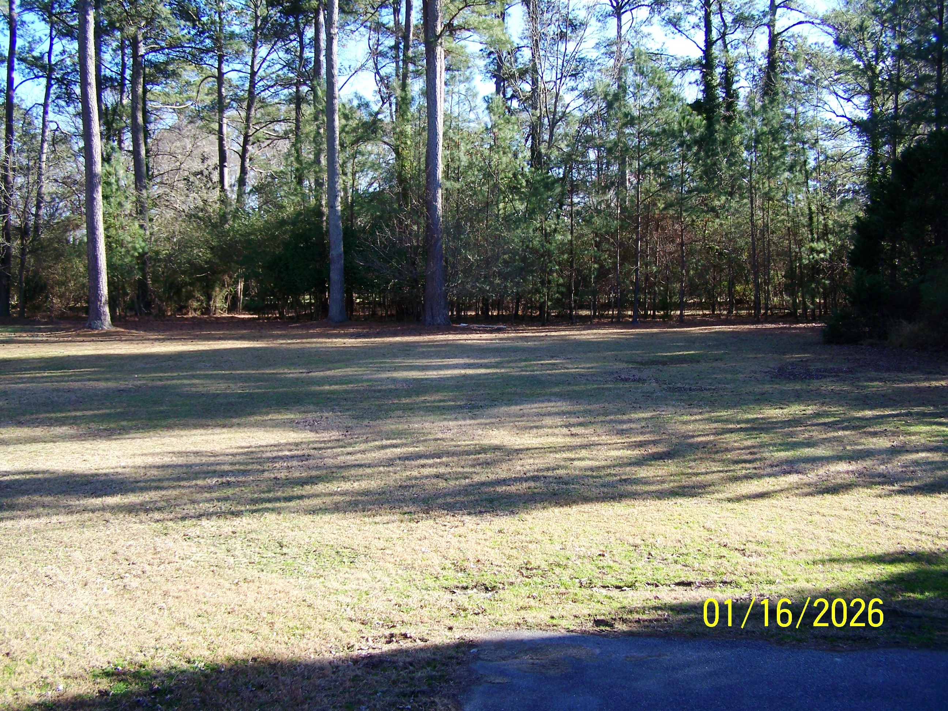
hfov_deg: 49.0
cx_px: 474
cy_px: 356
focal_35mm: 38
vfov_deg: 37.7
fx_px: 1041
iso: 64
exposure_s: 1/160
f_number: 2.8
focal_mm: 6.3
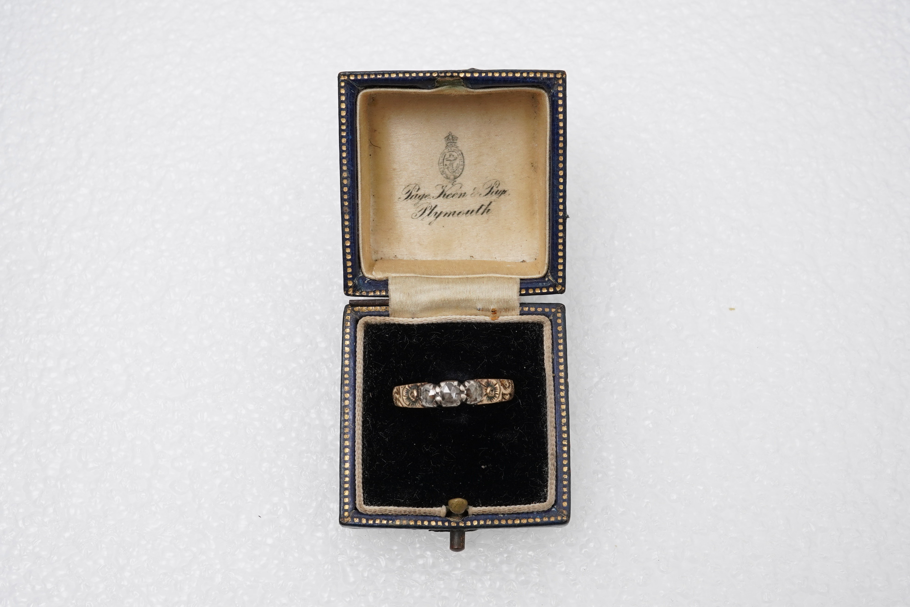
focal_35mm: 45
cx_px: 455
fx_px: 1137
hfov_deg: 43.6
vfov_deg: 29.9
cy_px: 304
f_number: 20
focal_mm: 30
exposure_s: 1/125
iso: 500
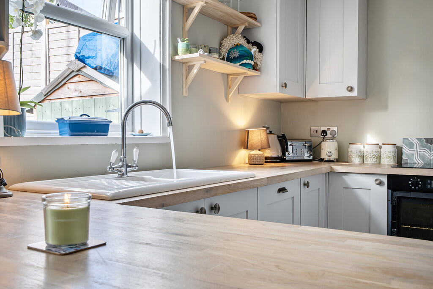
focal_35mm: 36
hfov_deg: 53.1
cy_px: 144
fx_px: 433
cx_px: 216
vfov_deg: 36.9
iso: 100
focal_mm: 24
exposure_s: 1/6
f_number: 8
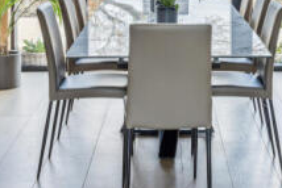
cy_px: -97
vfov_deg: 12.2
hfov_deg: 19.0
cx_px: 185
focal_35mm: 107
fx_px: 839
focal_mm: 35
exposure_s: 1/50
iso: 640
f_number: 6.3
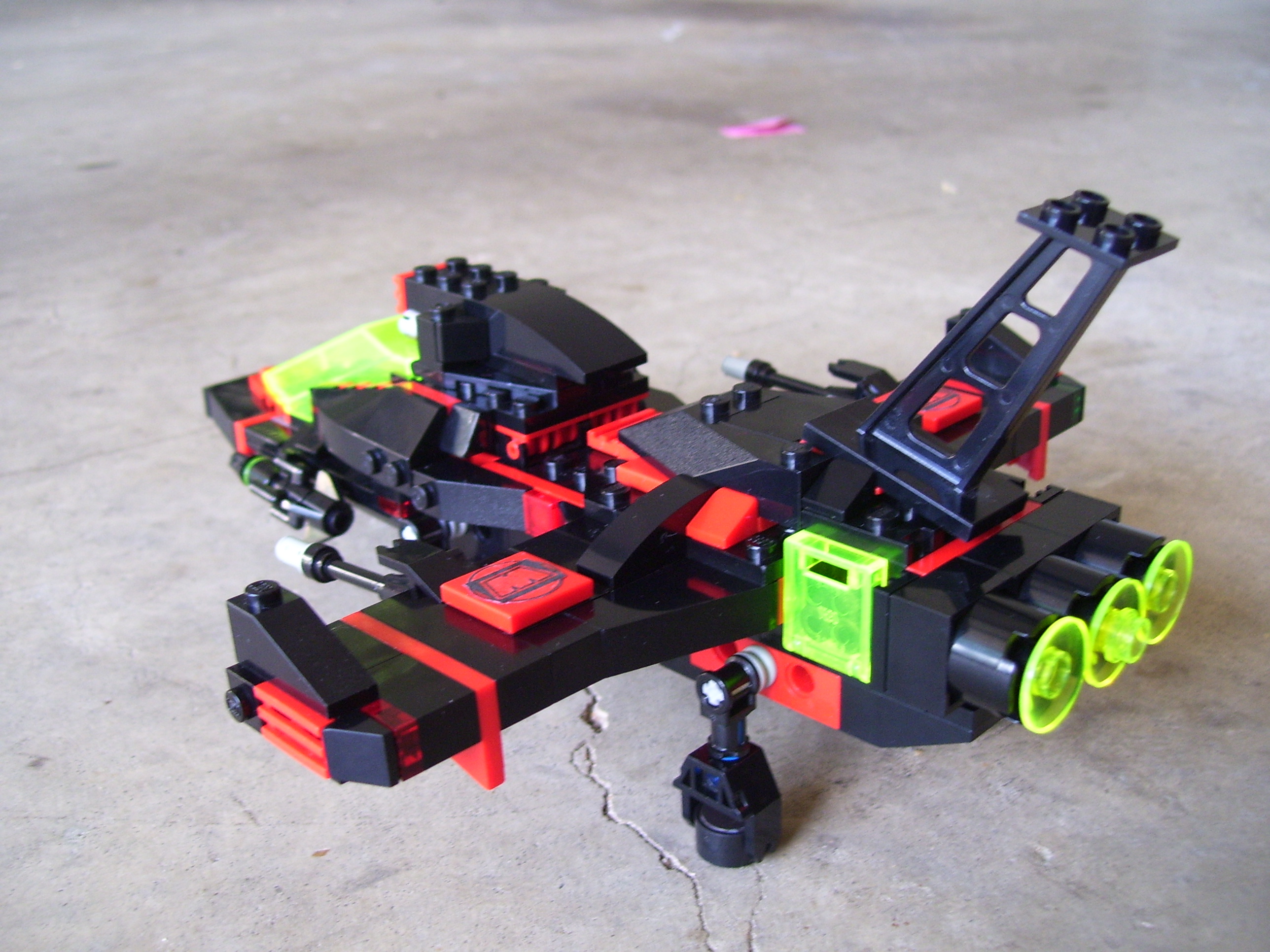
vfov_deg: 38.7
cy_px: 476
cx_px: 635
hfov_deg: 50.1
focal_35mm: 37
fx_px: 1357
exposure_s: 1/30
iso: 160
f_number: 2.7
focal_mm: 6
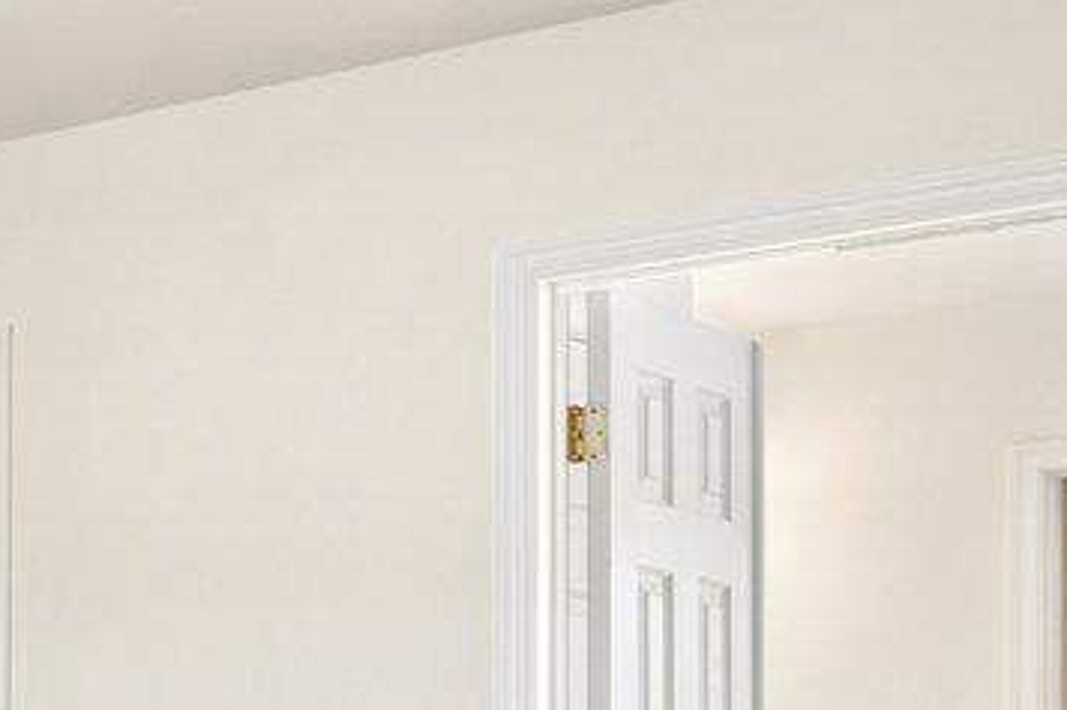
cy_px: 891
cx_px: -977
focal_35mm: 92
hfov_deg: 17.1
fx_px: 2725
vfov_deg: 14.3
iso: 500
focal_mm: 16
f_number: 8
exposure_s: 1/20
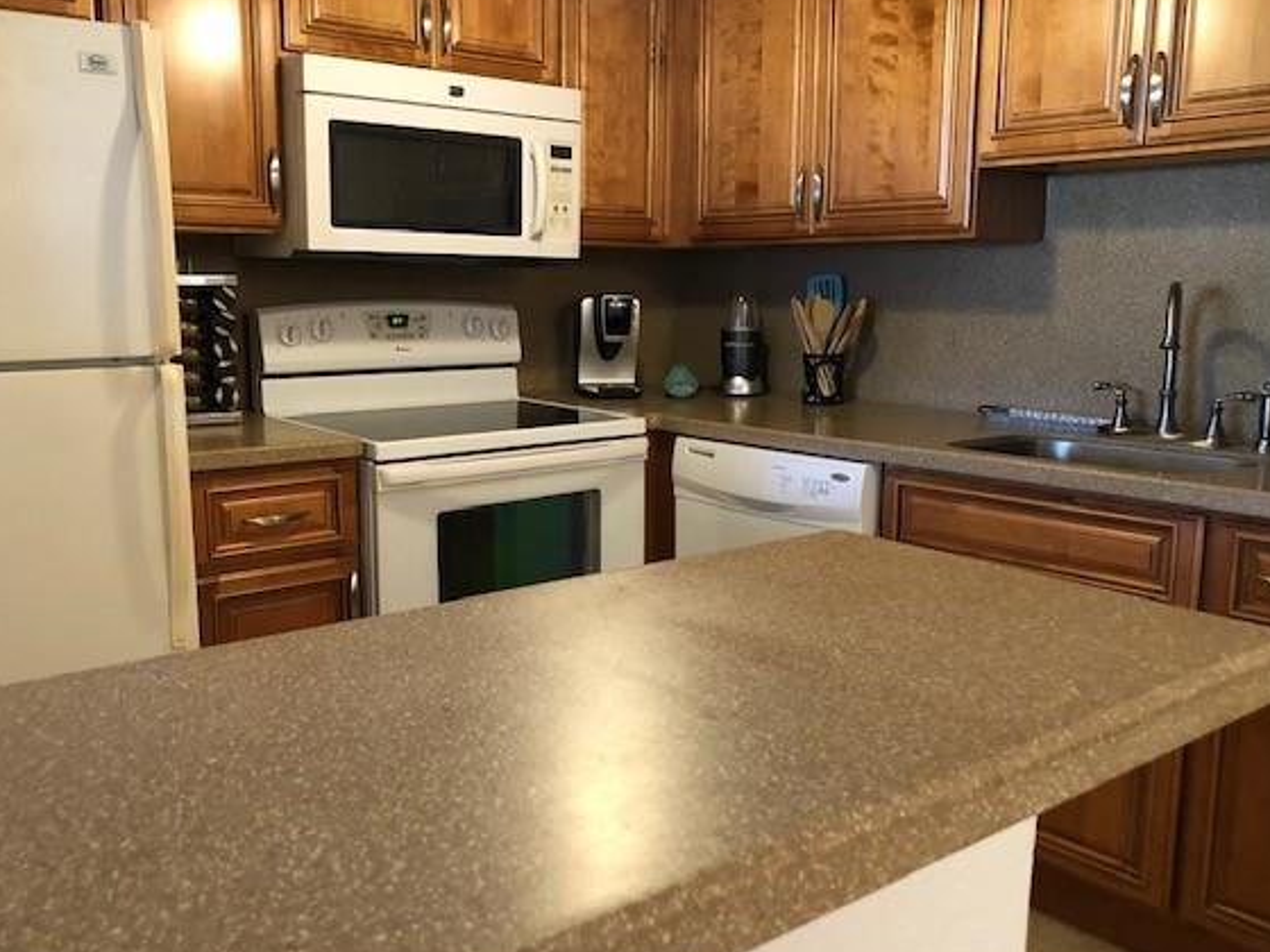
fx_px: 1174
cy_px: 508
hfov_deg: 56.8
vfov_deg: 44.1
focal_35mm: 32
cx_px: 608
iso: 80
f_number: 1.8
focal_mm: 3.99
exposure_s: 1/15
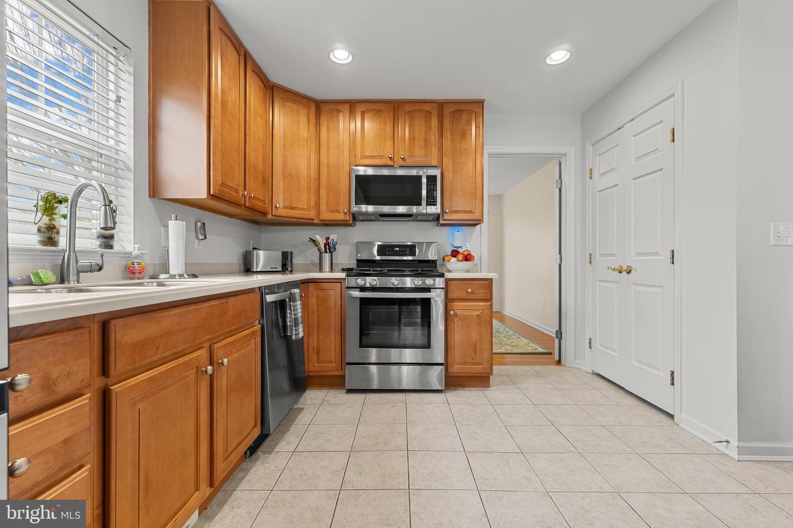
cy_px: 264
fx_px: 330
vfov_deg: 77.3
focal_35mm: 15
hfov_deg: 100.4
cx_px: 396
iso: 200
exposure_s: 1.3
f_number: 7.1
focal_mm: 10
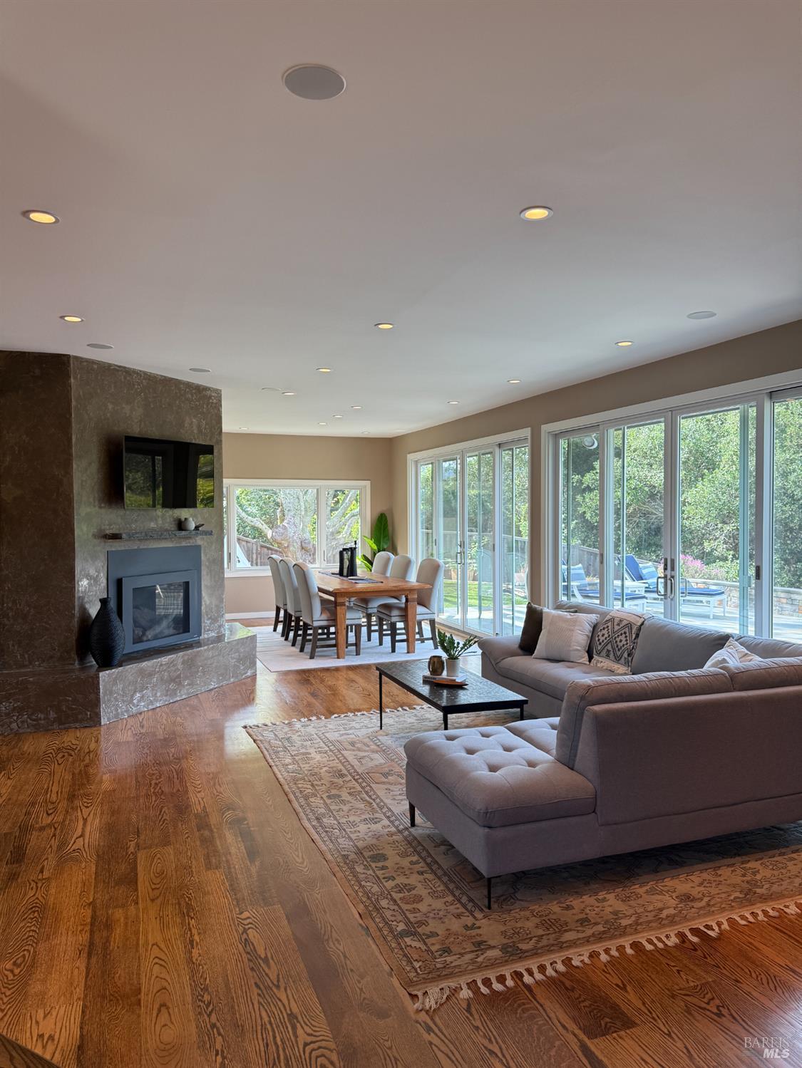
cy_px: 534
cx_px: 401
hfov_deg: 56.8
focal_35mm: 24
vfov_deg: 71.6
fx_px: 741
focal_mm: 6.76
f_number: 1.78
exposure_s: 1/126
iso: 80
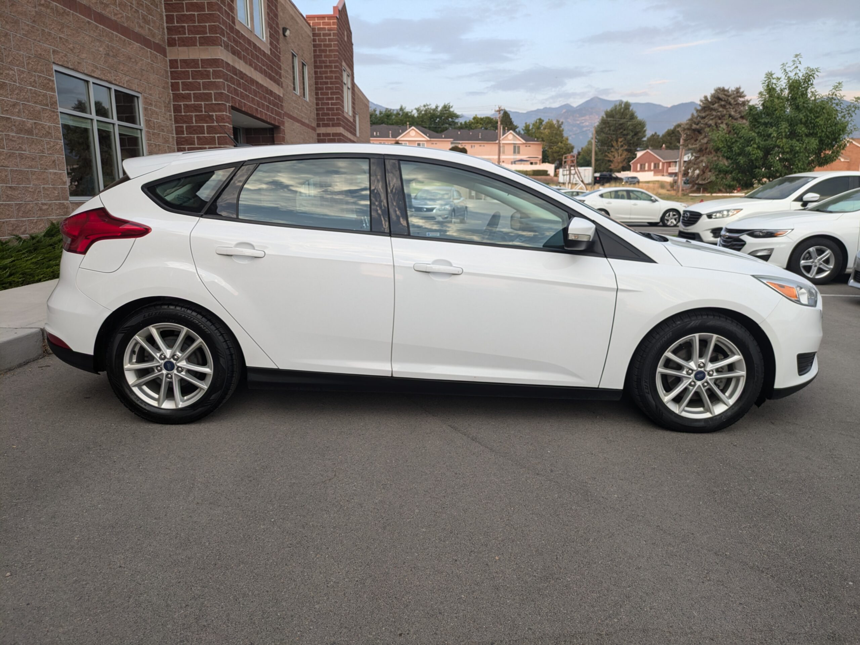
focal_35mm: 25
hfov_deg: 69.4
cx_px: 430
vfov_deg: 54.9
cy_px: 322
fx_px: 621
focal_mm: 5.43
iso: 46
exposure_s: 1/148
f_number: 1.89
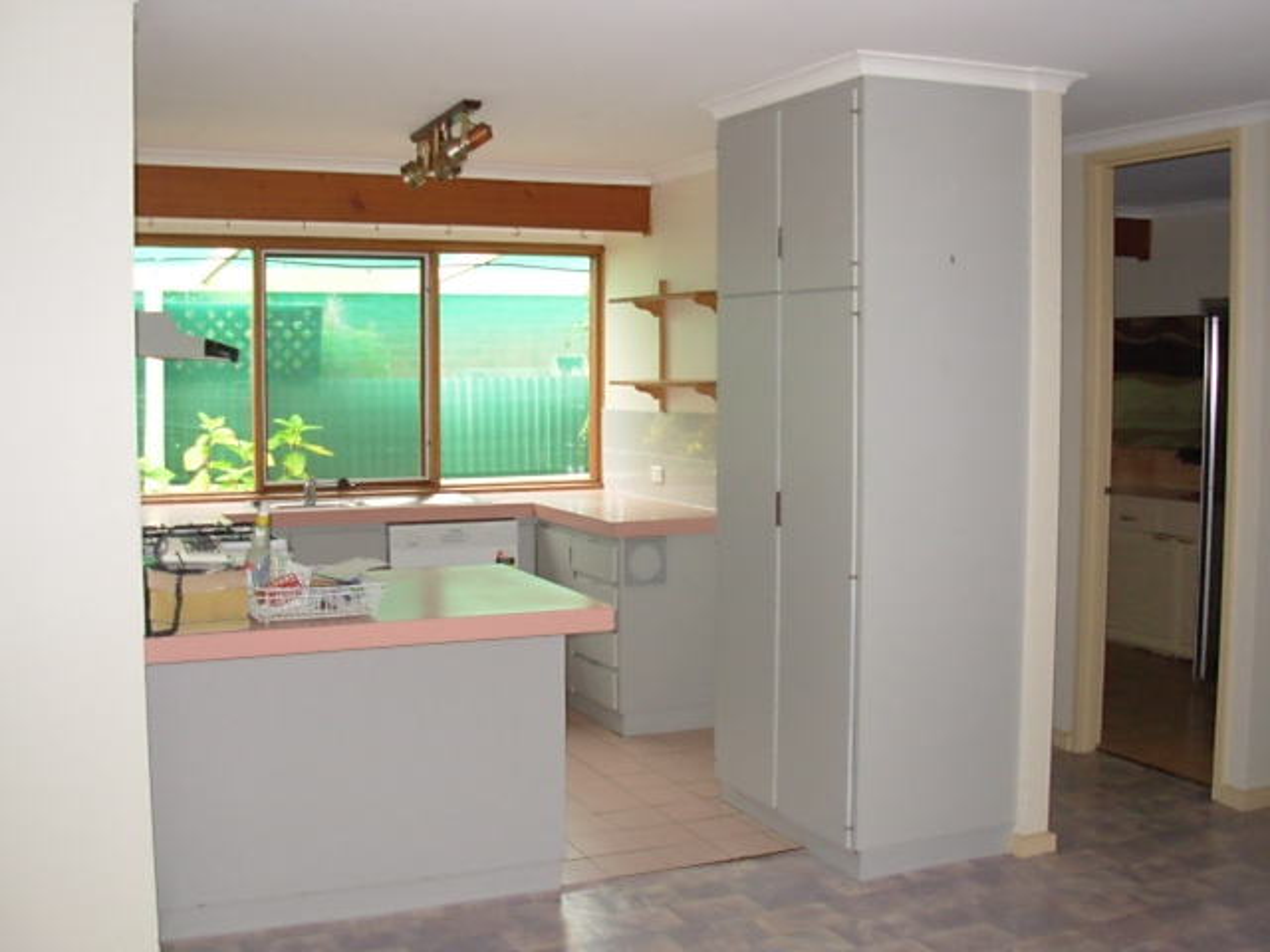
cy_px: 476
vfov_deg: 37.7
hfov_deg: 49.0
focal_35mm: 38
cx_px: 635
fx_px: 1394
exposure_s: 1/76.1
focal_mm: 6.3
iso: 119
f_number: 2.9
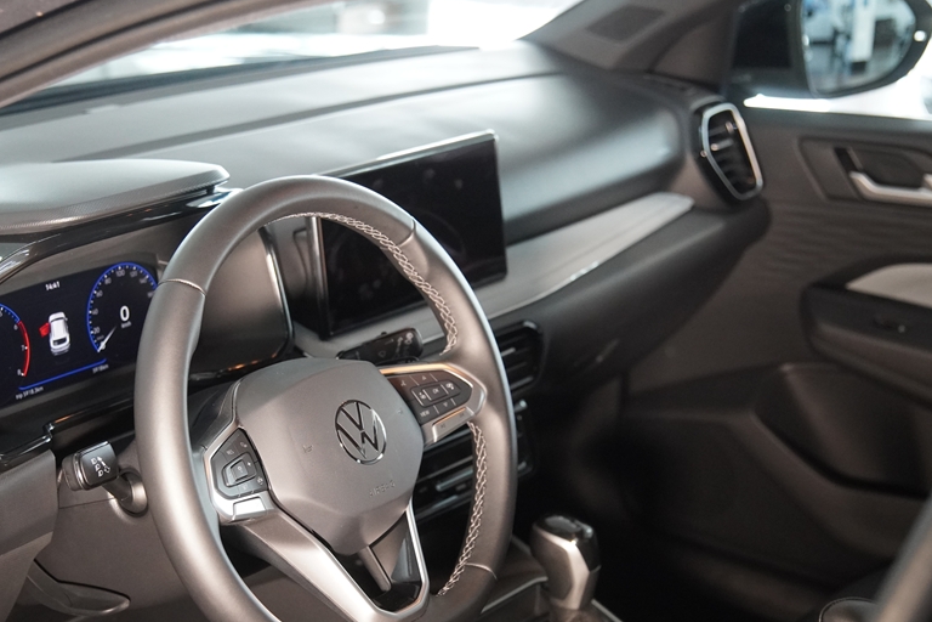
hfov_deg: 29.6
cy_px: 381
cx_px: 357
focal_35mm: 68
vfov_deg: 20.0
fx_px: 1760
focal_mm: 34
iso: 2000
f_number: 2.8
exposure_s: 1/160
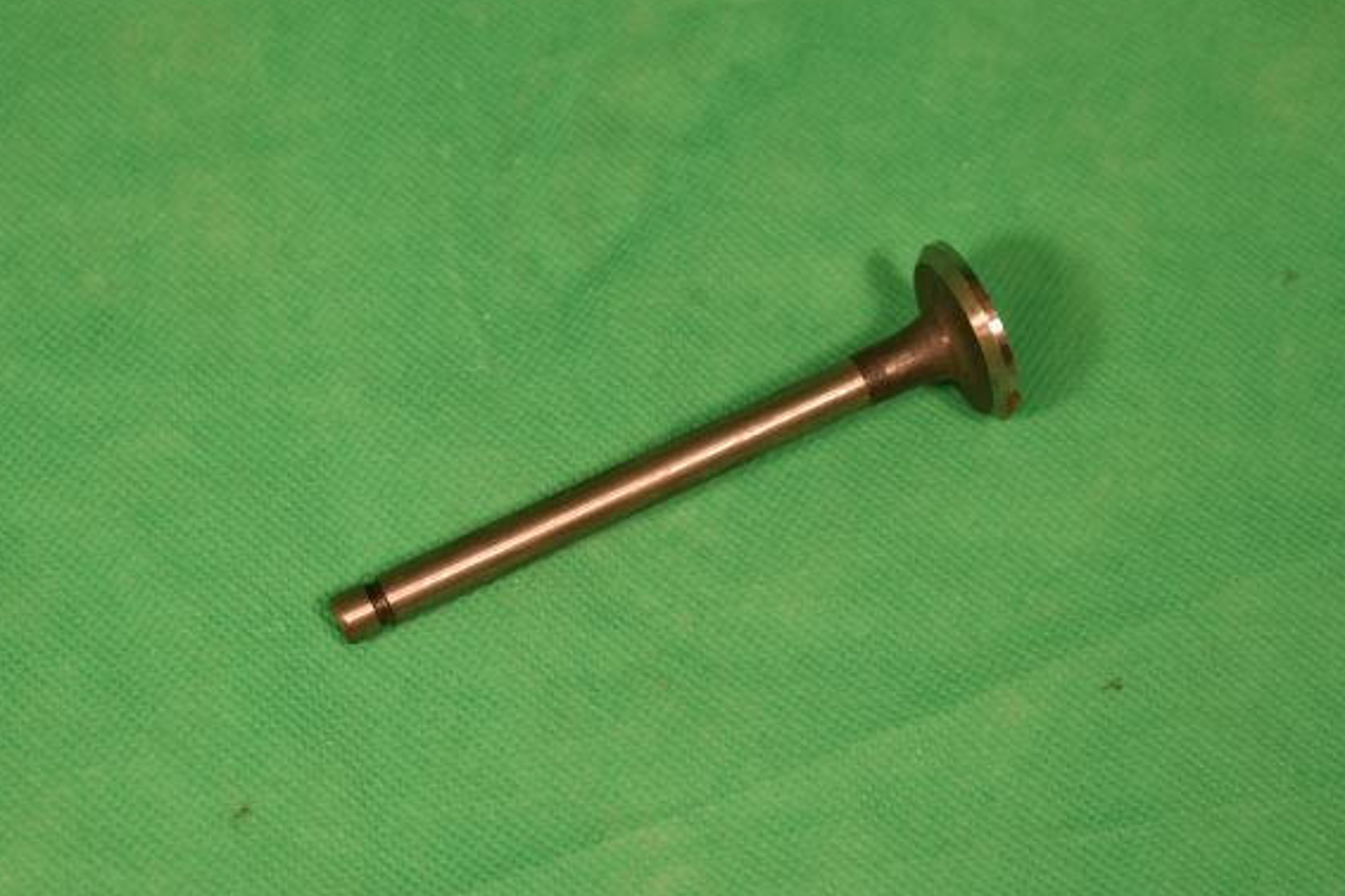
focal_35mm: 88
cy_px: 442
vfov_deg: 15.6
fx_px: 3269
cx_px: 658
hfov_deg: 23.2
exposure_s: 1/125
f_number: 5.6
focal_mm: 55
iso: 100
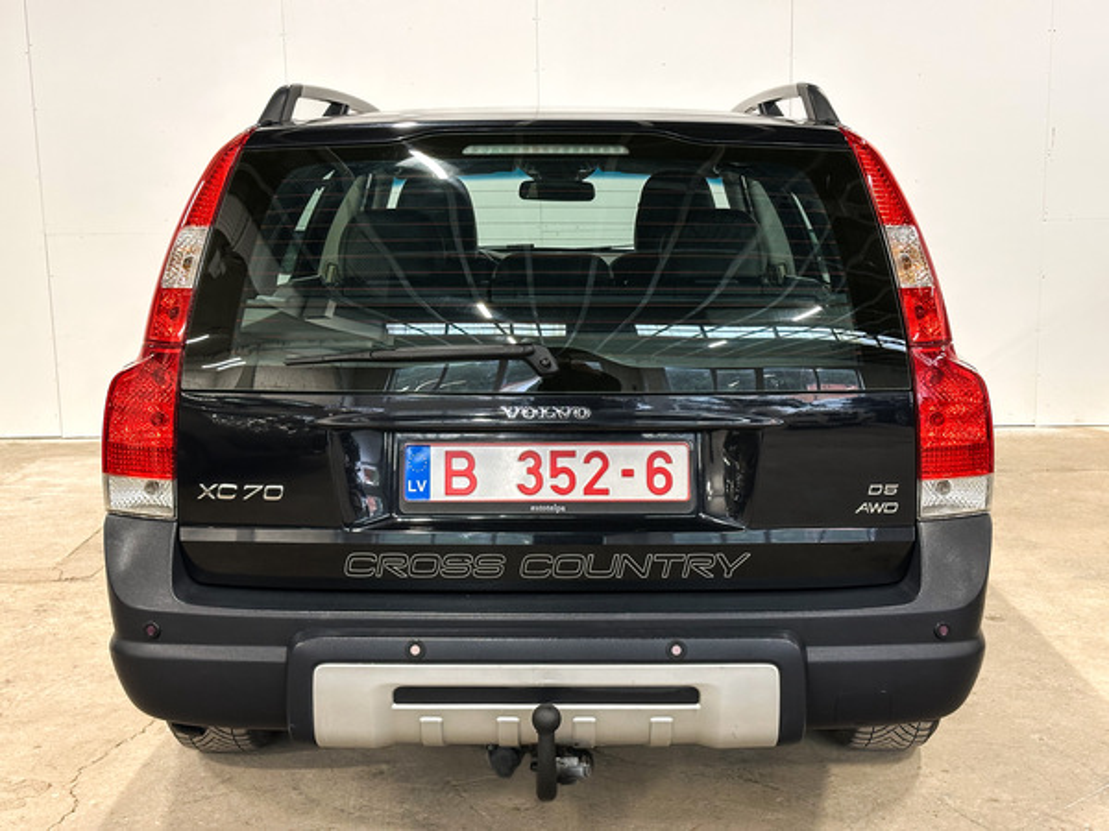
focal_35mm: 48
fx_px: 1538
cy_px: 416
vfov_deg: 30.3
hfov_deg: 39.7
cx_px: 554
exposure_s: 1/35
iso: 200
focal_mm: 6.86
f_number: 1.8
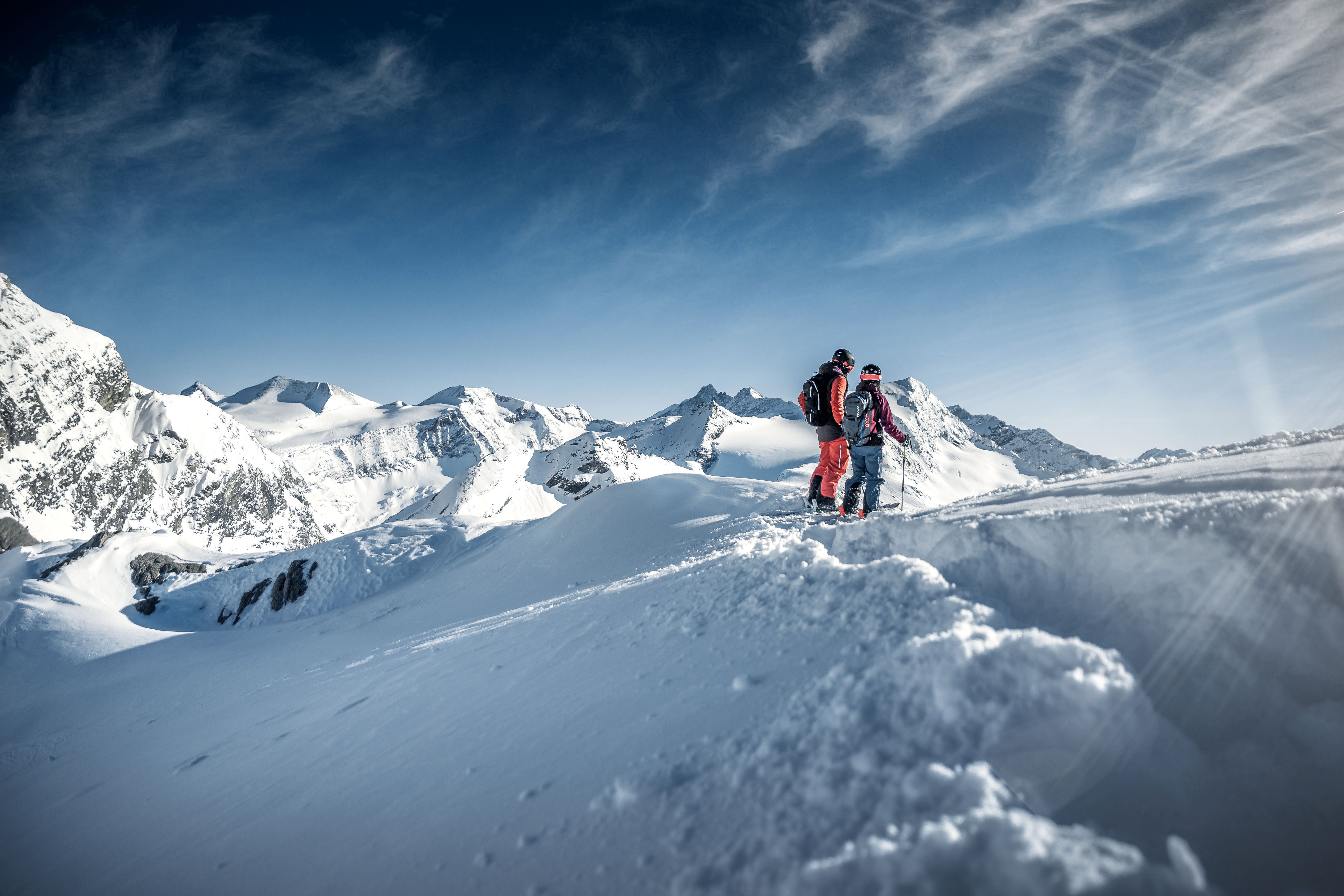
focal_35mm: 24
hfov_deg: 73.7
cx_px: 672
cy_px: 448
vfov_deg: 53.1
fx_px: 896
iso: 100
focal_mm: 24
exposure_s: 1/3200
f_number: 2.8
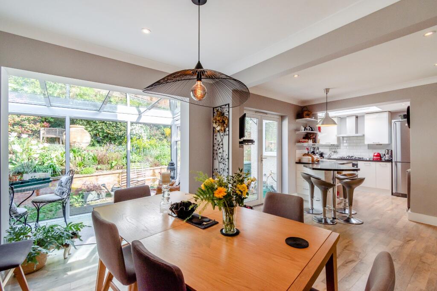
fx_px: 182
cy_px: 146
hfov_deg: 100.4
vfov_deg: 77.3
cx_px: 218
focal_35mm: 15
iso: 200
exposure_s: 1/100
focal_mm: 10
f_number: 8
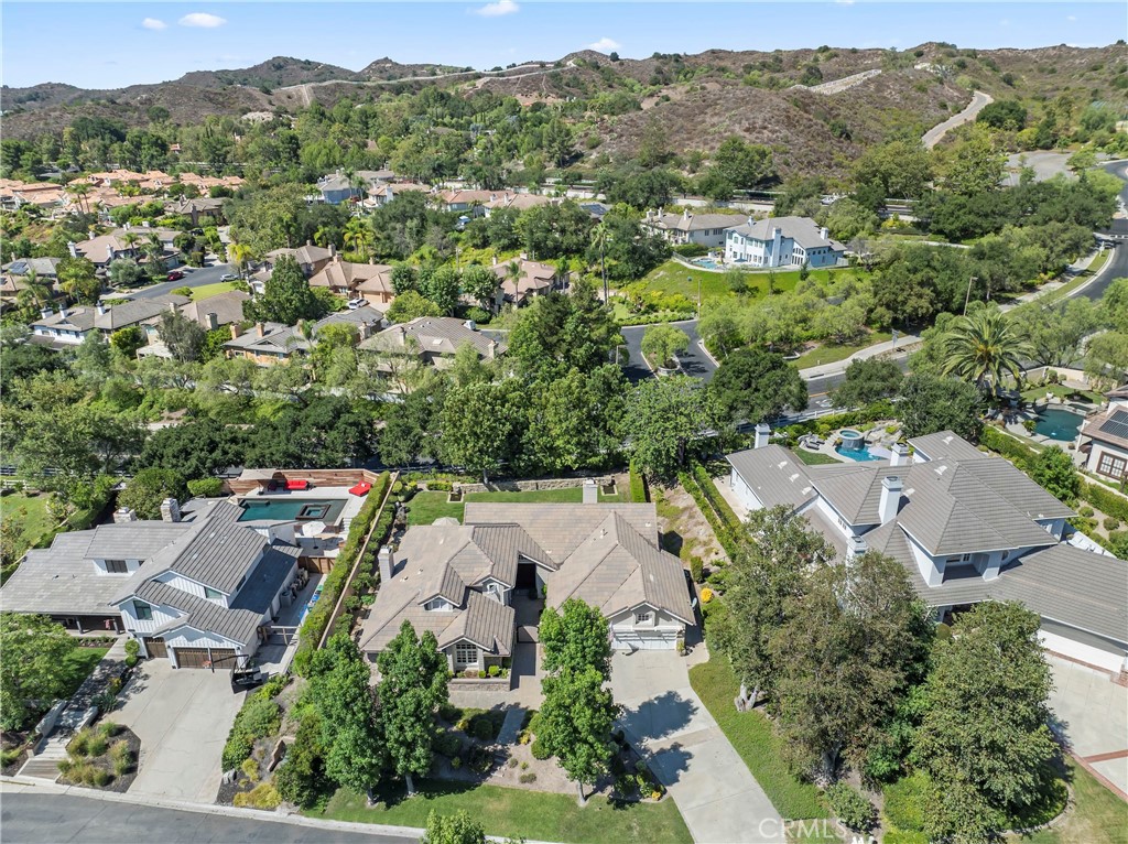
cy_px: 422
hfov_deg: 71.6
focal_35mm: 24
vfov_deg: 56.7
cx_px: 564
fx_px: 781
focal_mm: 12.29
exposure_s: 1/120
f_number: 2.8
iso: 110
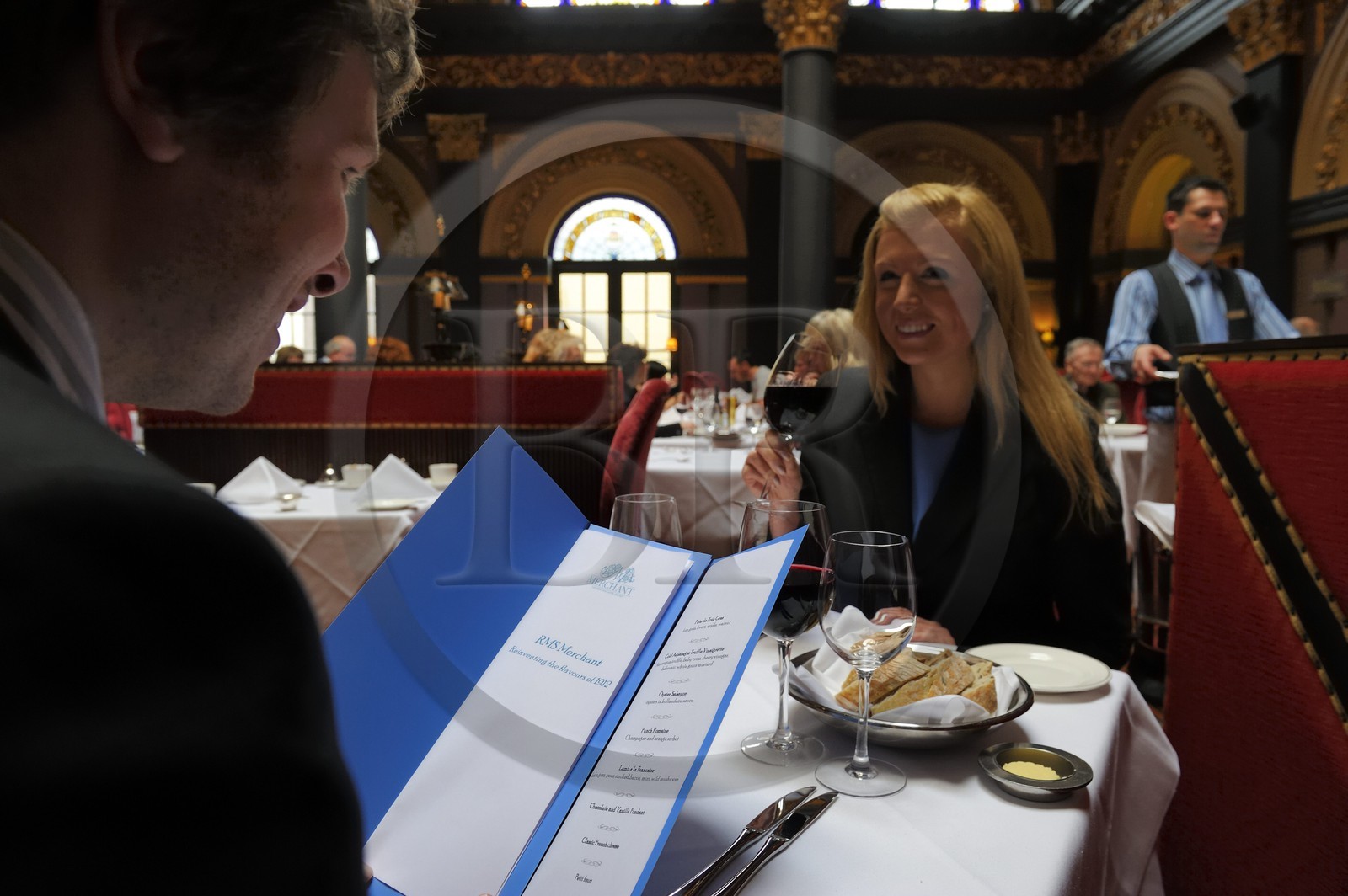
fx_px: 898
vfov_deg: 53.1
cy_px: 448
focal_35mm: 24
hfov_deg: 73.8
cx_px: 674
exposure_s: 1/25
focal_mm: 24
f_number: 5.6
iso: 800
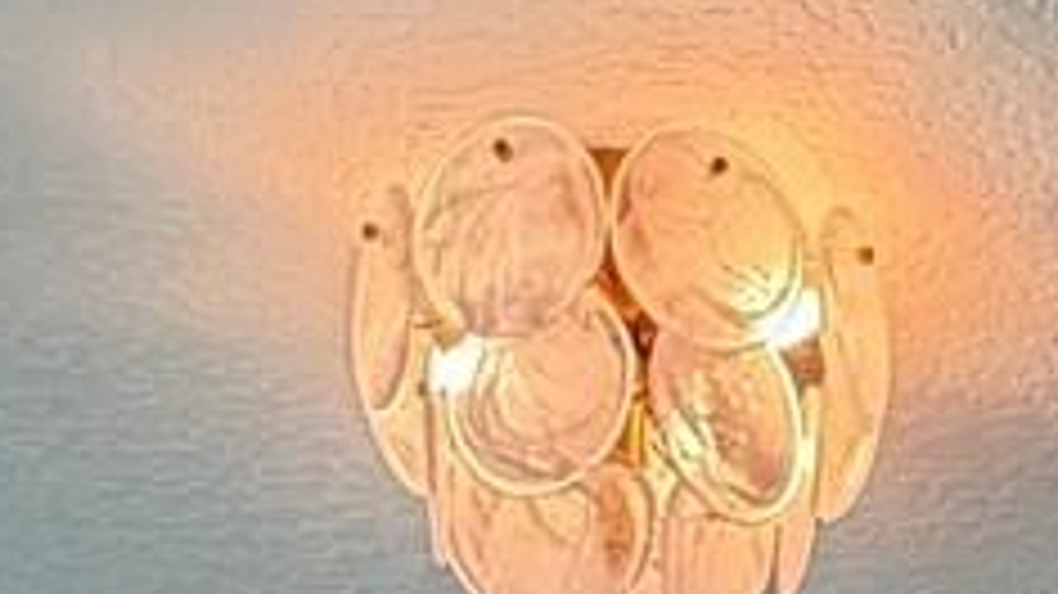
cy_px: 1922
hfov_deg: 20.2
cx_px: 945
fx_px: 2917
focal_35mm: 104
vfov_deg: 8.9
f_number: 2.2
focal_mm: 2.22
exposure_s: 1/120
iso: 200
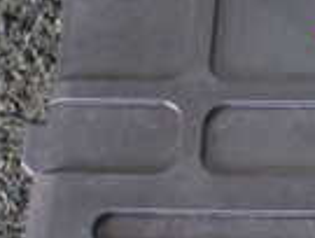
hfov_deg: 14.0
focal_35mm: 133
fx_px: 1214
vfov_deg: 11.2
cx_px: 446
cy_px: 37
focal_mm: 5.4
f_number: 2.3
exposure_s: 1/125
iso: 500
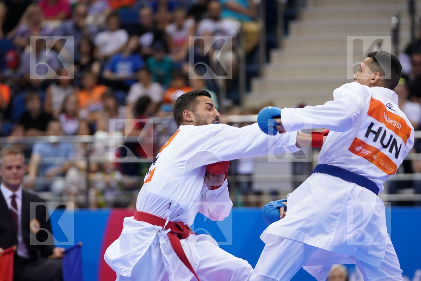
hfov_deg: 8.3
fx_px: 2888
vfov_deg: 5.6
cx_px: 210
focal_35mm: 247
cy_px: 140
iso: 1600
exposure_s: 1/1000
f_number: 2.8
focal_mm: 165
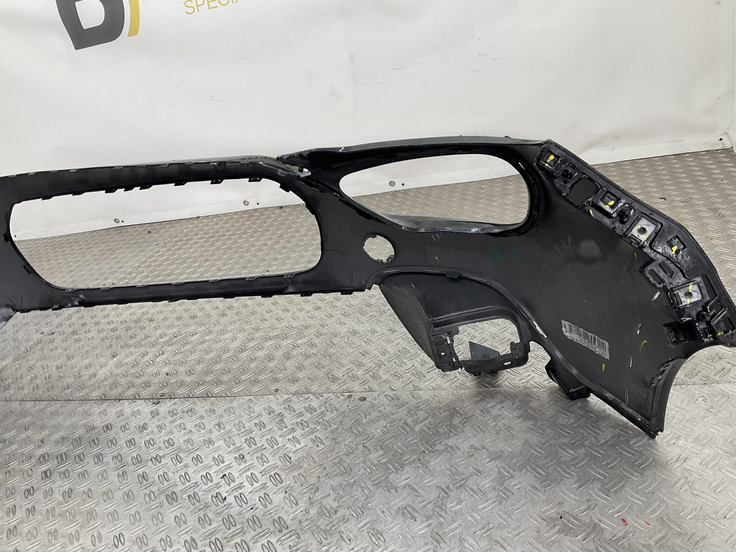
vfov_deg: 48.2
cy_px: 276
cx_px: 368
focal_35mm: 29
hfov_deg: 61.7
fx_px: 617
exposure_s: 1/120
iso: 25
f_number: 1.8
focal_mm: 3
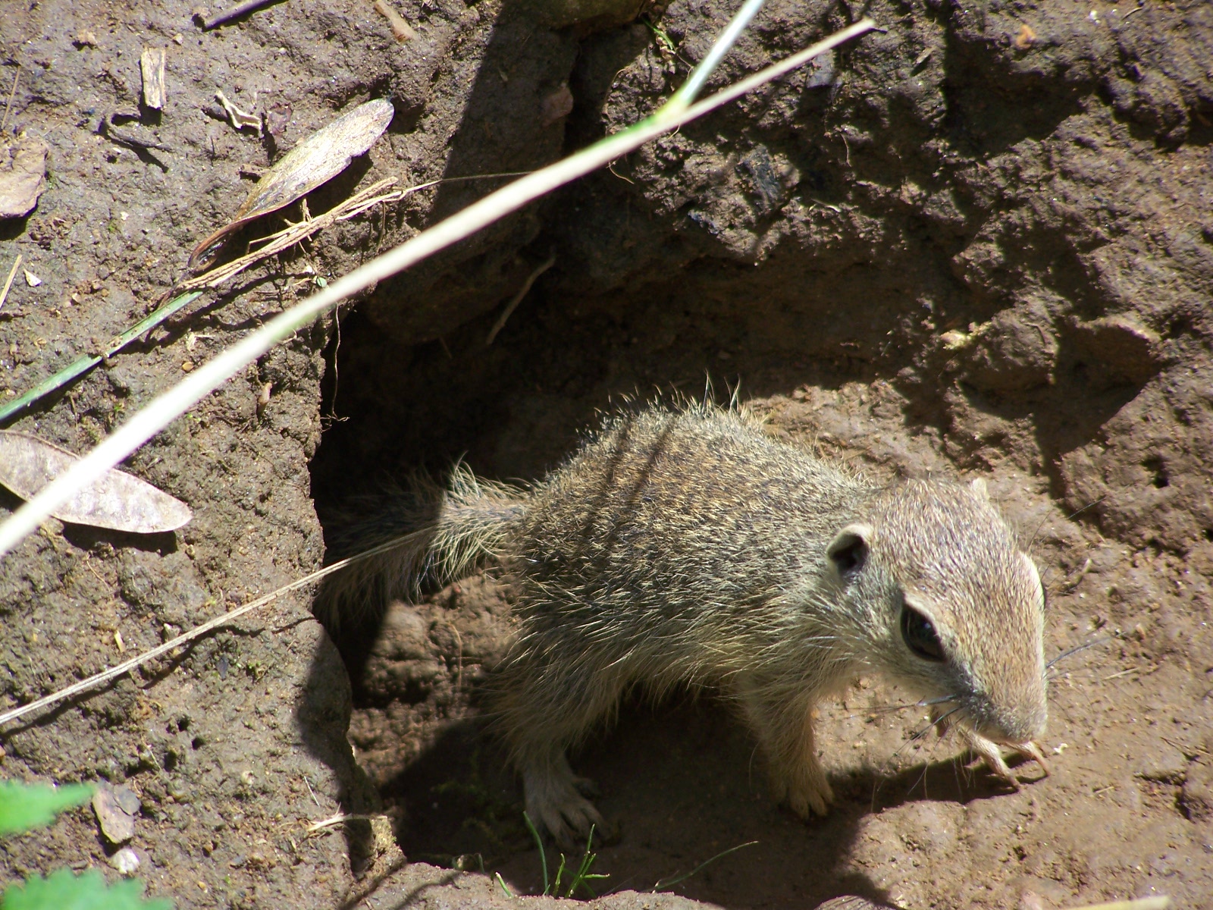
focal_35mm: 367
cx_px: 606
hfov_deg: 5.4
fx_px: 12860
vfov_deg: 4.1
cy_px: 455
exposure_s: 1/400
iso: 64
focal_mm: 60.8
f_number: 3.6
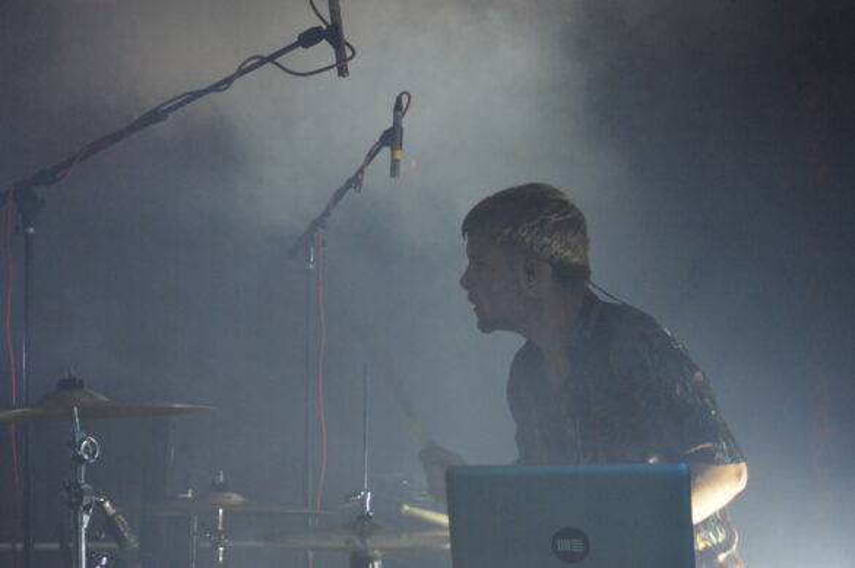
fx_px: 1851
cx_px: 428
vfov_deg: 17.5
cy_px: 284
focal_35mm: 78
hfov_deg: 26.0
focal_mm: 52
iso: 3200
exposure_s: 1/60
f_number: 5.6
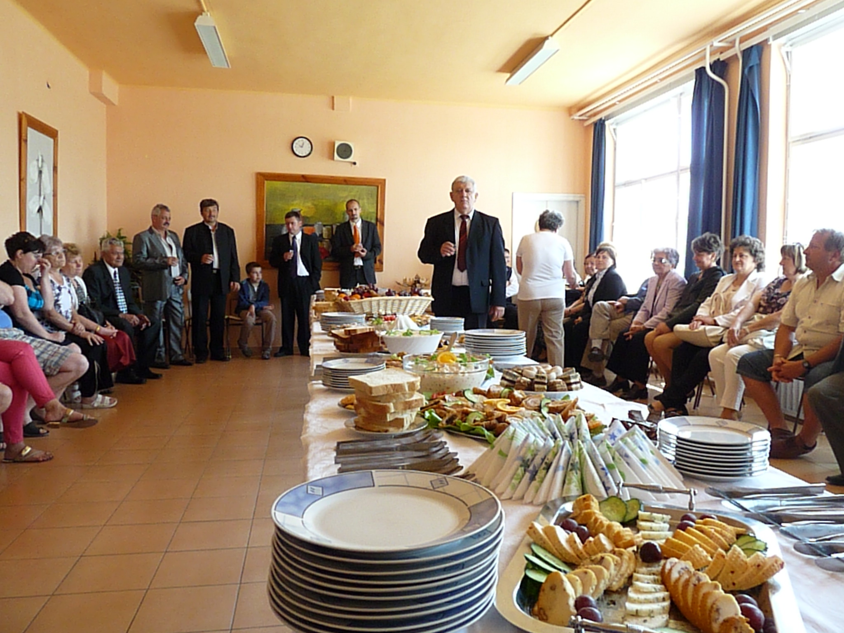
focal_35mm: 27
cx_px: 422
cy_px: 316
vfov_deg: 51.4
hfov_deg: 65.3
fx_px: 658
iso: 800
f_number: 4
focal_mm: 4.8
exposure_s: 1/125
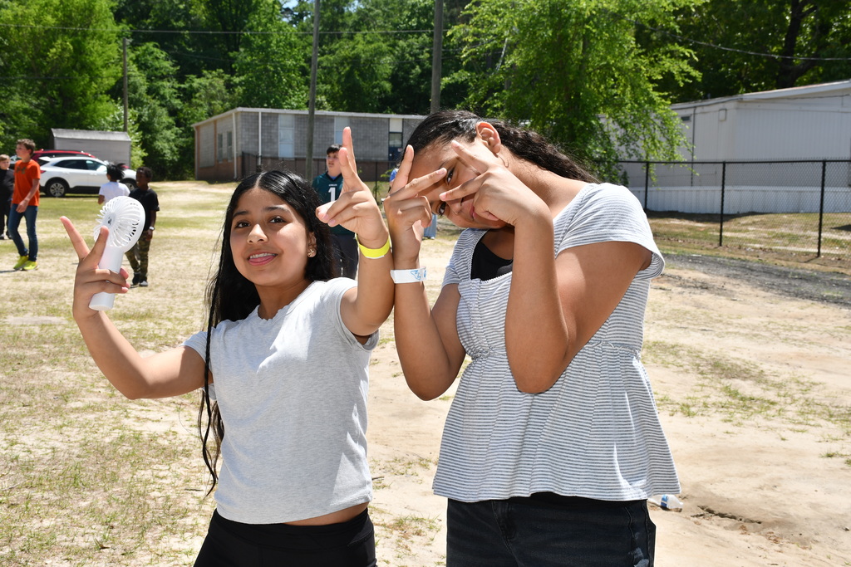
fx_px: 1135
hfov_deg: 41.1
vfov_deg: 28.1
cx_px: 426
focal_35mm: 48
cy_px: 284
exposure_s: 1/250
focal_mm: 32
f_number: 10
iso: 100
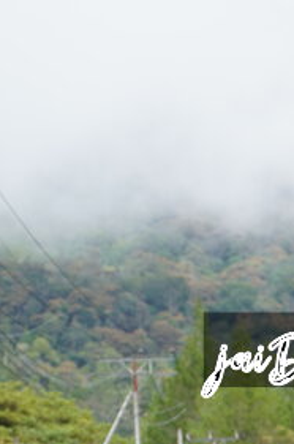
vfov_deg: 6.8
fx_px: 3681
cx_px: 317
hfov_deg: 4.6
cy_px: 555
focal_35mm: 299
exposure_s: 1/500
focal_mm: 70
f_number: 2.8
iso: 100
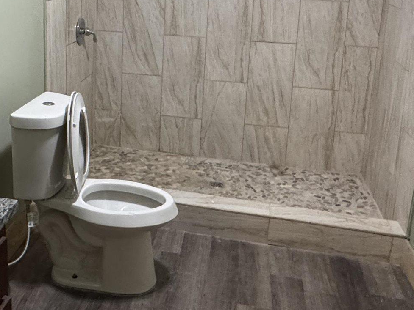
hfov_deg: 42.1
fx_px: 526
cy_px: 62
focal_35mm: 44
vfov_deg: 32.0
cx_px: 125
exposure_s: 1/60
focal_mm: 2.22
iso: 640
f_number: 2.2
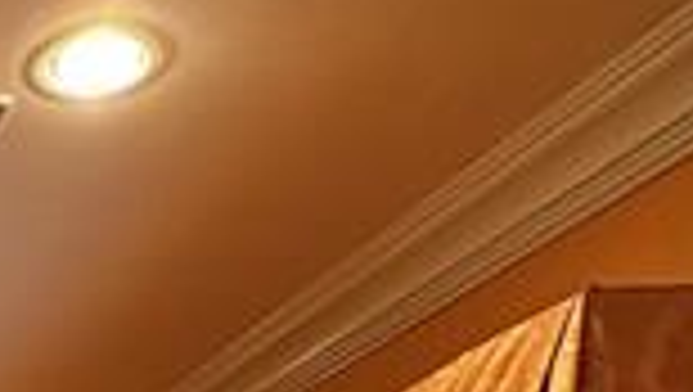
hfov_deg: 22.9
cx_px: -333
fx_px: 1398
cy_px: 761
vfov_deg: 13.8
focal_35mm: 76
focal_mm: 2.22
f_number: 2.2
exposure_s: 1/60
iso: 500
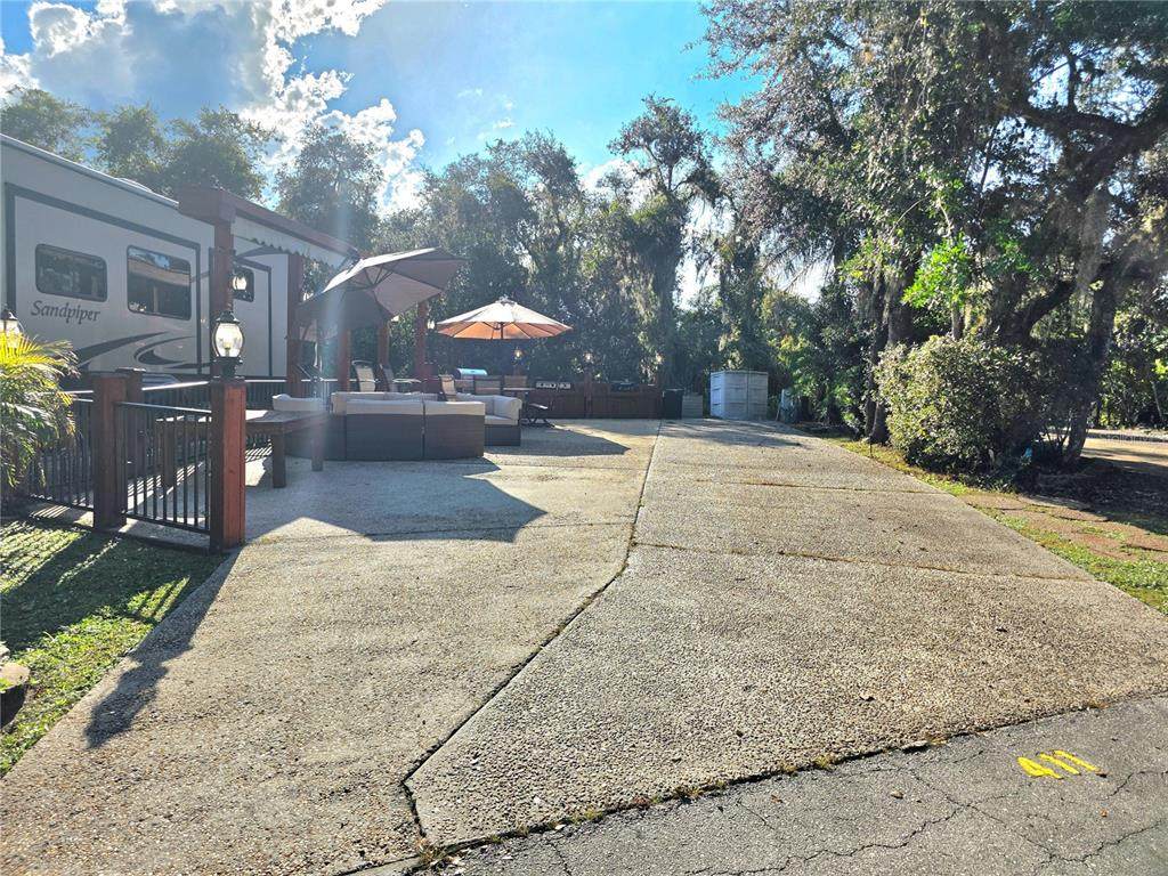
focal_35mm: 23
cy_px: 438
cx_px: 584
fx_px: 776
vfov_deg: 58.9
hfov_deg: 73.9
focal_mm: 6.3
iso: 64
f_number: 1.7
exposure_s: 1/10000
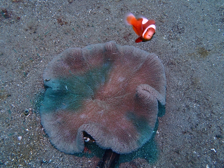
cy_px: 84
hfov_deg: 56.8
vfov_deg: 44.2
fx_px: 207
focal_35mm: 32
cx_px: 112
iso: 100
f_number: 3.2
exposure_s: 1/125
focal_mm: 5.79
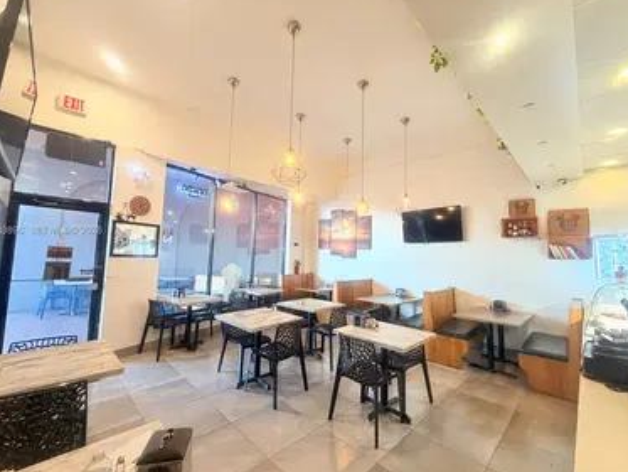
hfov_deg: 98.1
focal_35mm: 15
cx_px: 308
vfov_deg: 81.8
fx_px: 272
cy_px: 231
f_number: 2.2
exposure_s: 1/60
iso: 320
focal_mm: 2.22
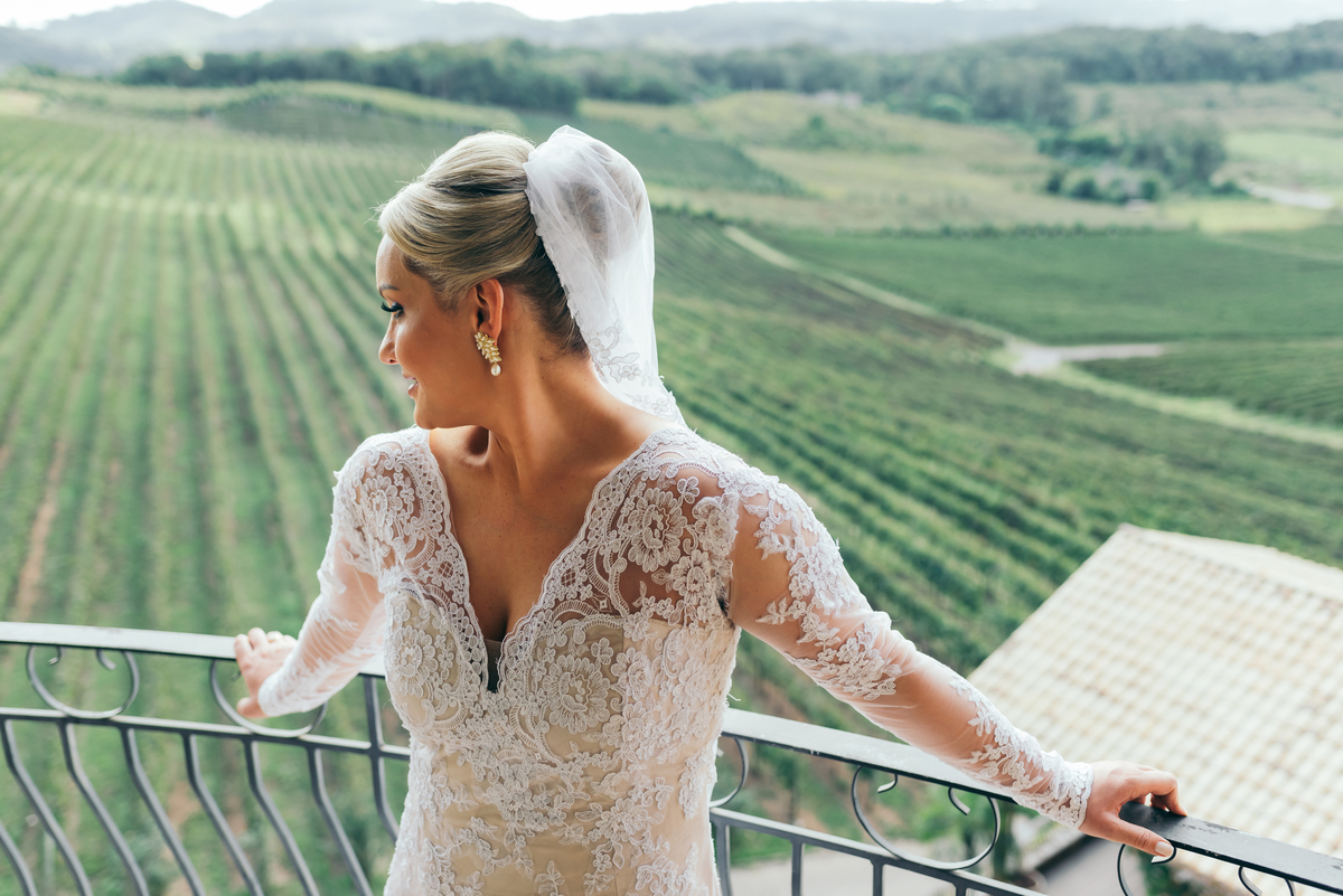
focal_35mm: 35
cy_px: 448
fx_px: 1306
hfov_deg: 54.4
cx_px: 672
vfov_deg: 37.9
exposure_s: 1/500
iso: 200
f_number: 2.8
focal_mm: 35
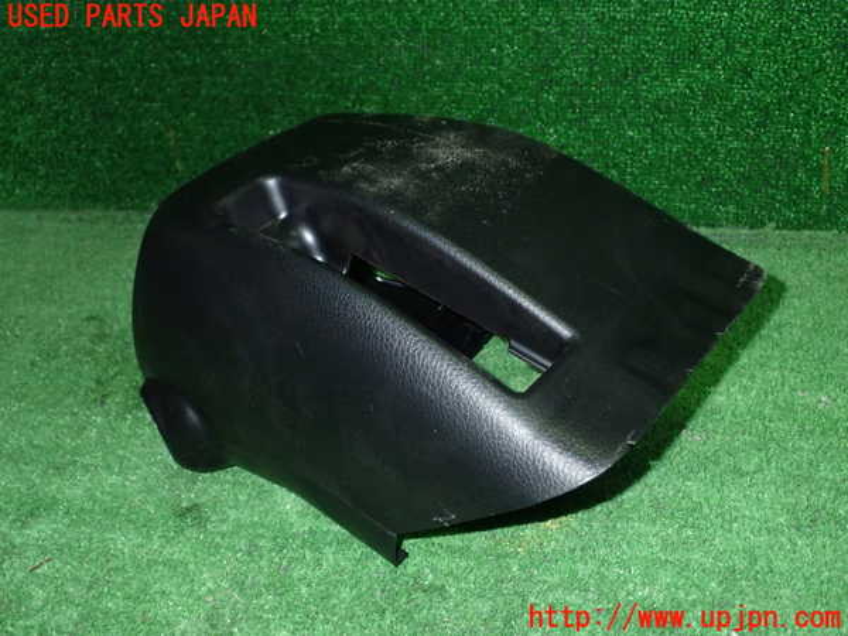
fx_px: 931
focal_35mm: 38
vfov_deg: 37.7
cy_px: 318
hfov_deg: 49.0
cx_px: 424
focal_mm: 6.83
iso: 800
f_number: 8
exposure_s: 1/40
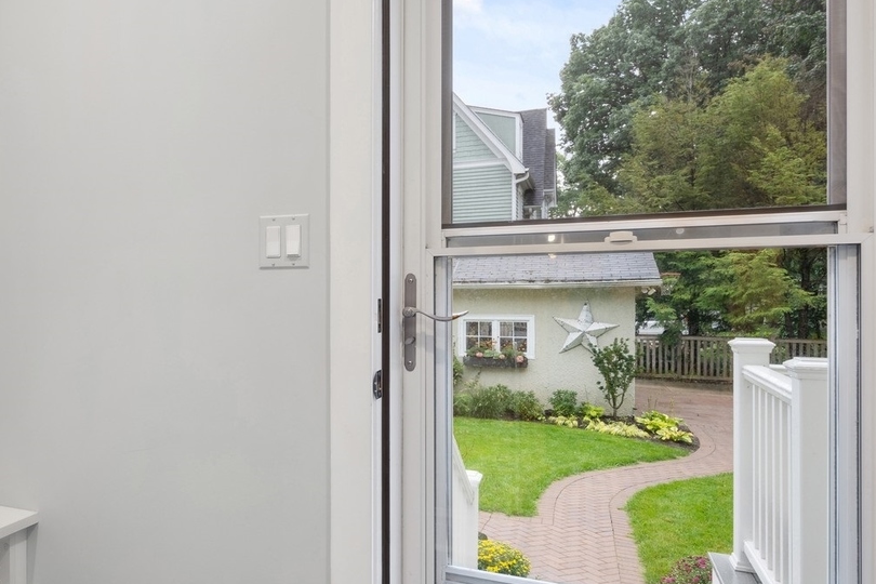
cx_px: 229
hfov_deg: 62.1
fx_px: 681
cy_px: 306
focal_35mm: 28
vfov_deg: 46.4
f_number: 9.5
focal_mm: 14
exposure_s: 1/3.33
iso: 200
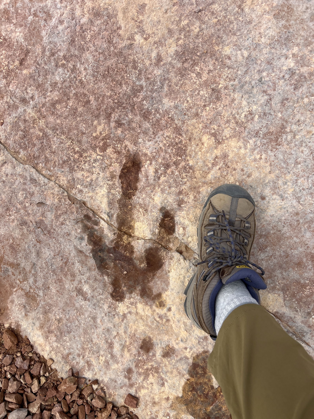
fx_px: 314
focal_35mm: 26
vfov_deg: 67.3
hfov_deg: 53.1
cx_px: 157
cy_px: 210
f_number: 1.5
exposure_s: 1/4274
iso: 50
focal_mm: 5.7
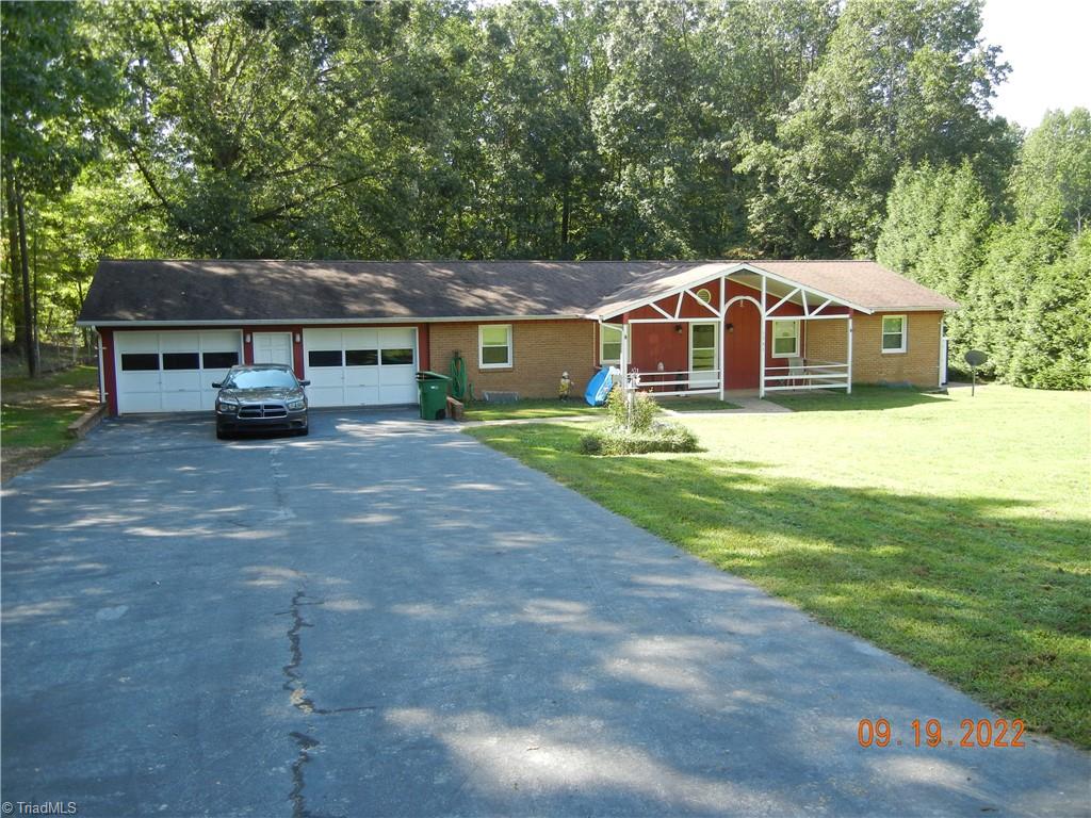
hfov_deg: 60.0
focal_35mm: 30
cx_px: 546
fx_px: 946
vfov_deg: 46.8
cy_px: 409
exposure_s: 1/186
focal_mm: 5.4
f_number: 3.5
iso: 160
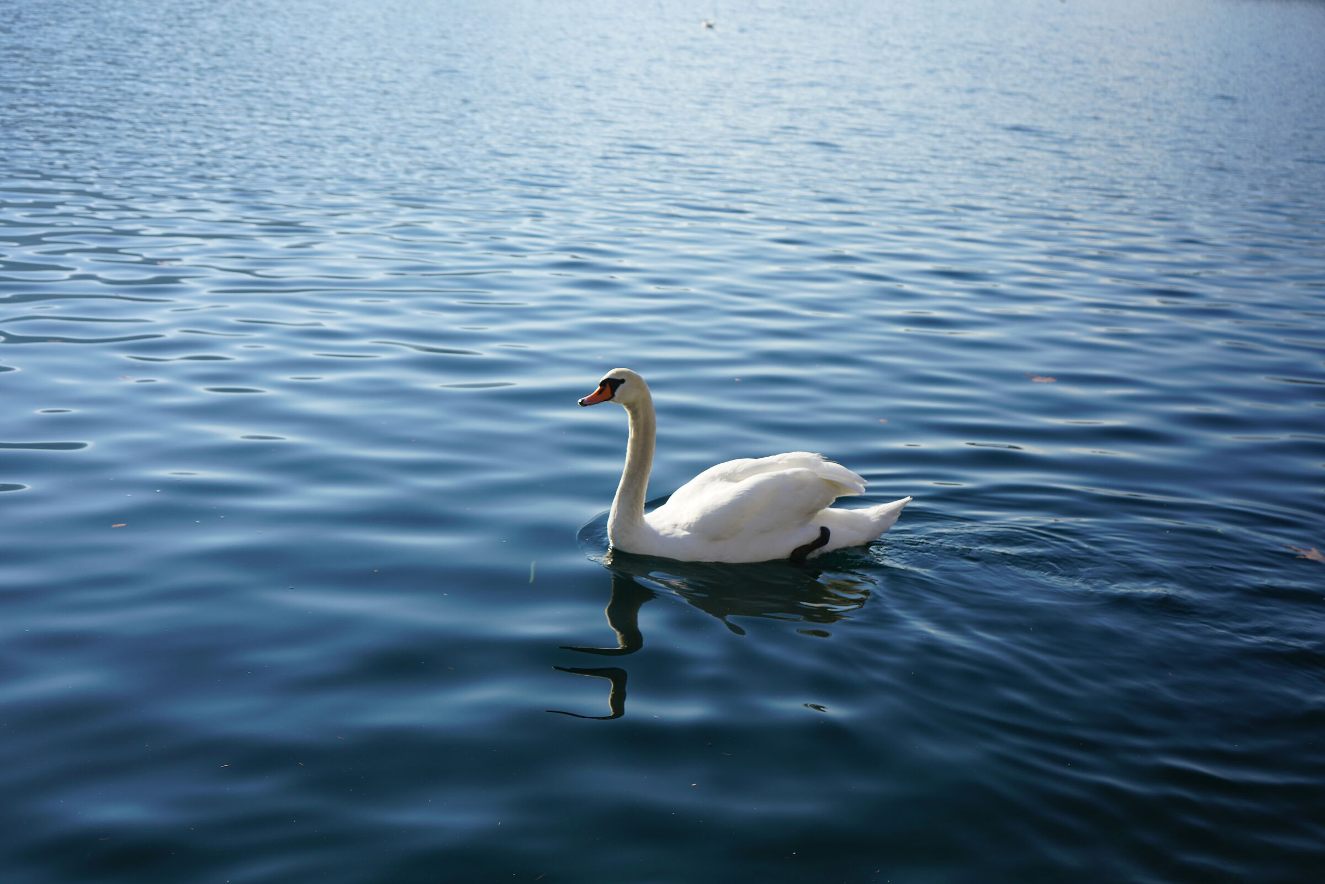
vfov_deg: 29.9
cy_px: 442
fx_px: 1656
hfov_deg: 43.6
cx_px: 662
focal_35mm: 45
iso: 100
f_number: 5
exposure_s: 1/400
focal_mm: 45
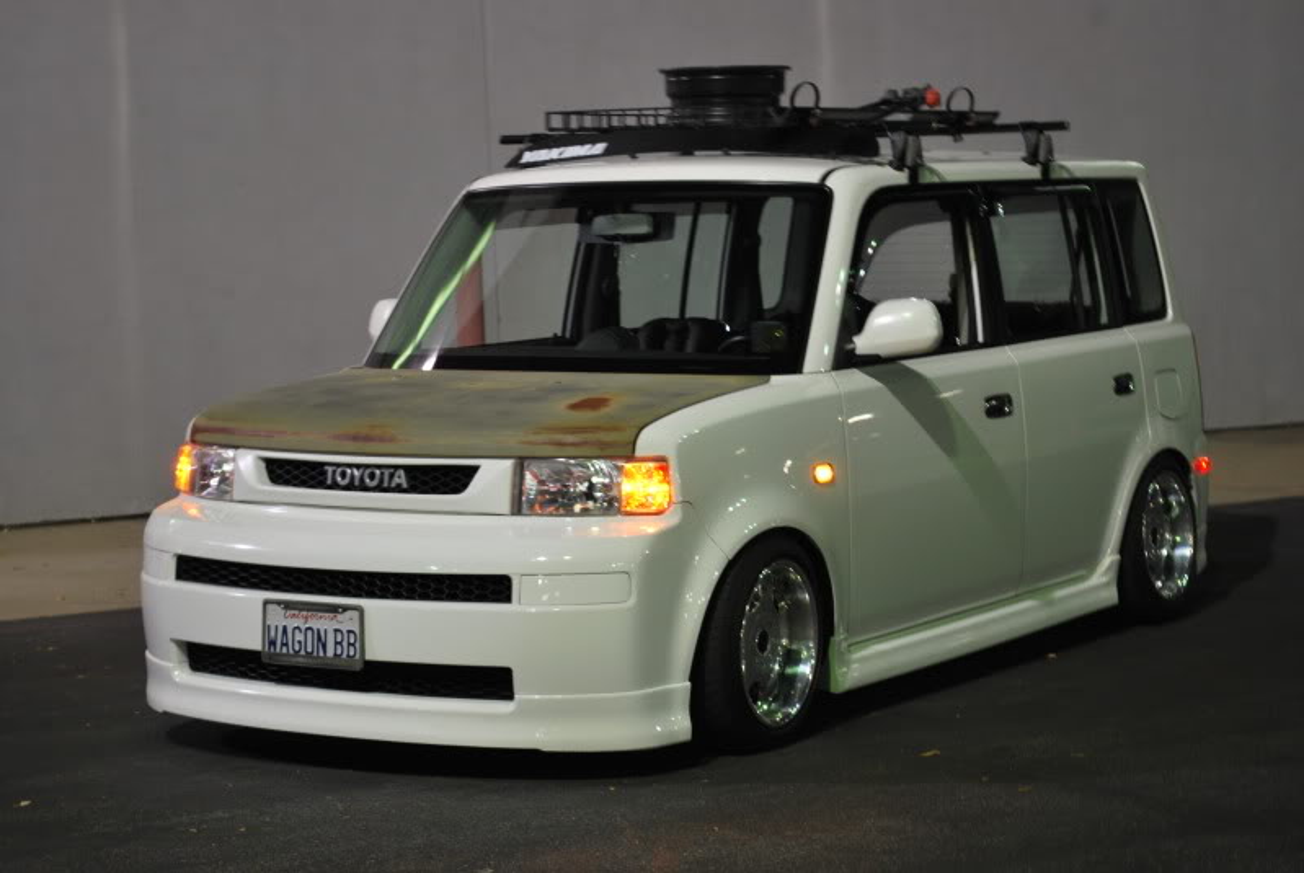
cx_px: 652
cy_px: 436
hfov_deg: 26.0
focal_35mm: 78
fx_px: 2829
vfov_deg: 17.5
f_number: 5.6
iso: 200
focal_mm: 52
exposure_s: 1/3
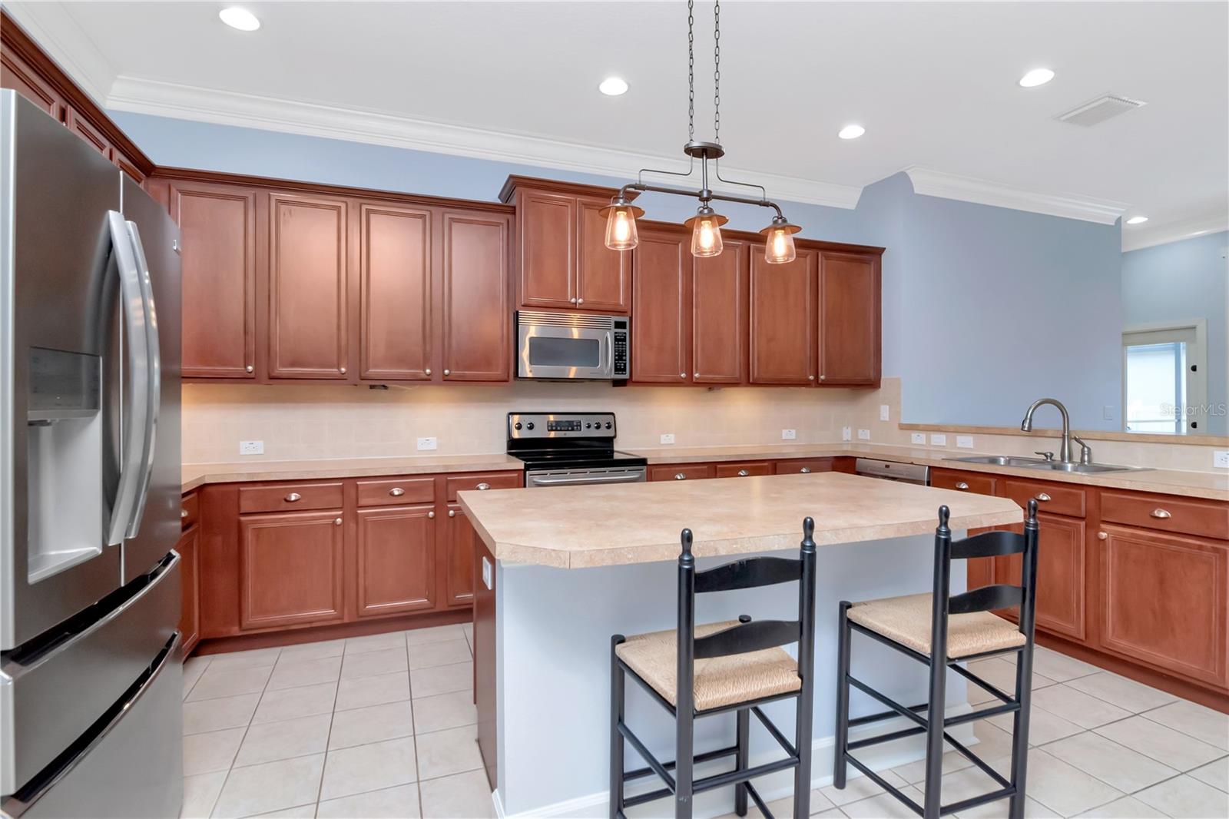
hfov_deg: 95.0
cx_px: 614
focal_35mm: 16
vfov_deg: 72.0
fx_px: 563
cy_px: 410
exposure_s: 1/80
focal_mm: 11
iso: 1000
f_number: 8
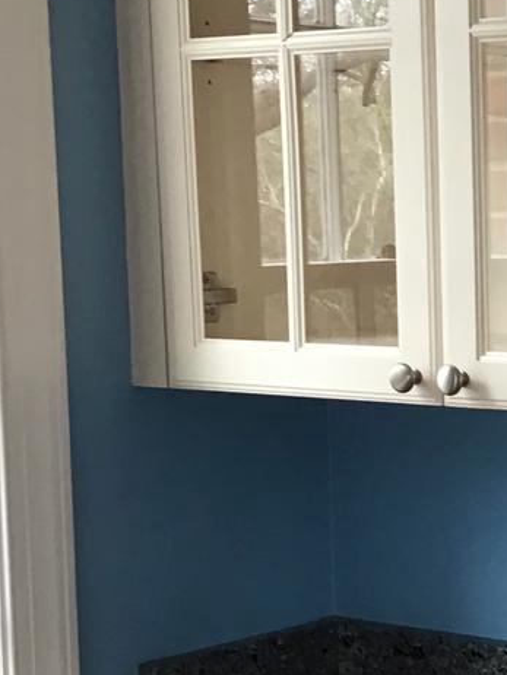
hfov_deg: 13.8
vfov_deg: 19.0
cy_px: 446
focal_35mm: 103
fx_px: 2010
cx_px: 655
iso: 50
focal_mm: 3.3
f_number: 2.4
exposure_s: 1/30
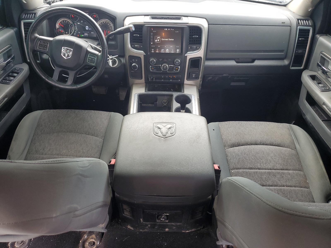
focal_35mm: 26
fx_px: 249
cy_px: 124
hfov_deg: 67.3
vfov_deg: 53.1
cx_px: 166
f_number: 1.5
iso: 53
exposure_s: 1/120
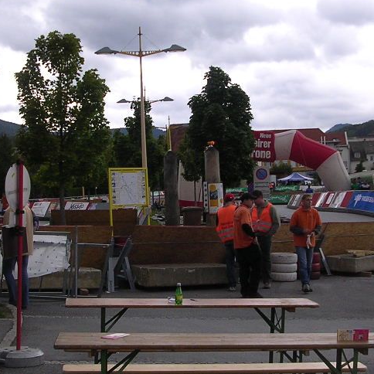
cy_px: 188
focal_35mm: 71
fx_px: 868
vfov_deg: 24.3
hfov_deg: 24.3
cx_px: 189
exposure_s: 1/440
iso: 100
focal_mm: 5.8
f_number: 2.8
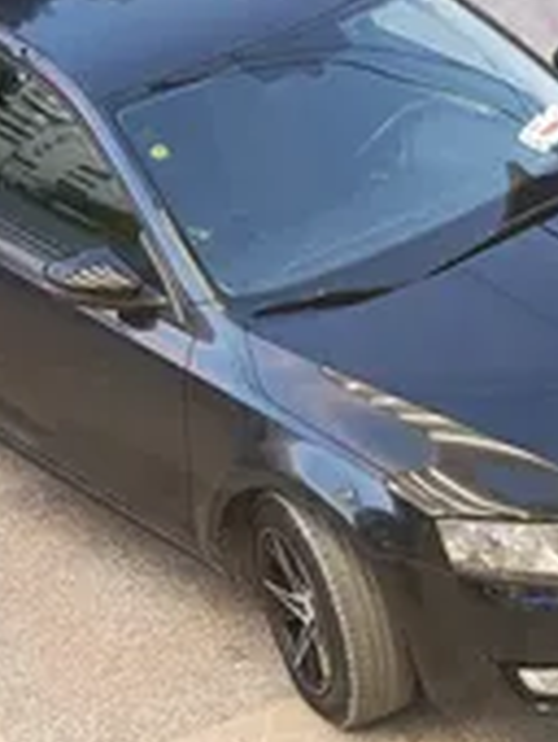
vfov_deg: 35.5
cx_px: 222
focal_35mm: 54
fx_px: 1158
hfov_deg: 27.0
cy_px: 362
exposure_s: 1/100
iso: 1000
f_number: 1.6
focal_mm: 6.14
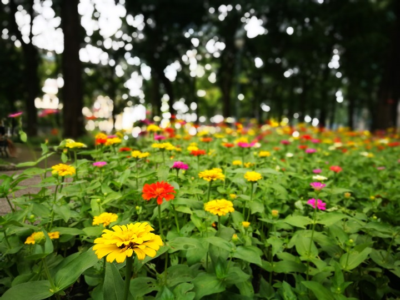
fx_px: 312
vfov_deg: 51.4
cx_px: 200
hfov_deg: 65.3
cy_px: 150
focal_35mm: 27
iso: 50
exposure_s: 1/50
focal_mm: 4.5
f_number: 4
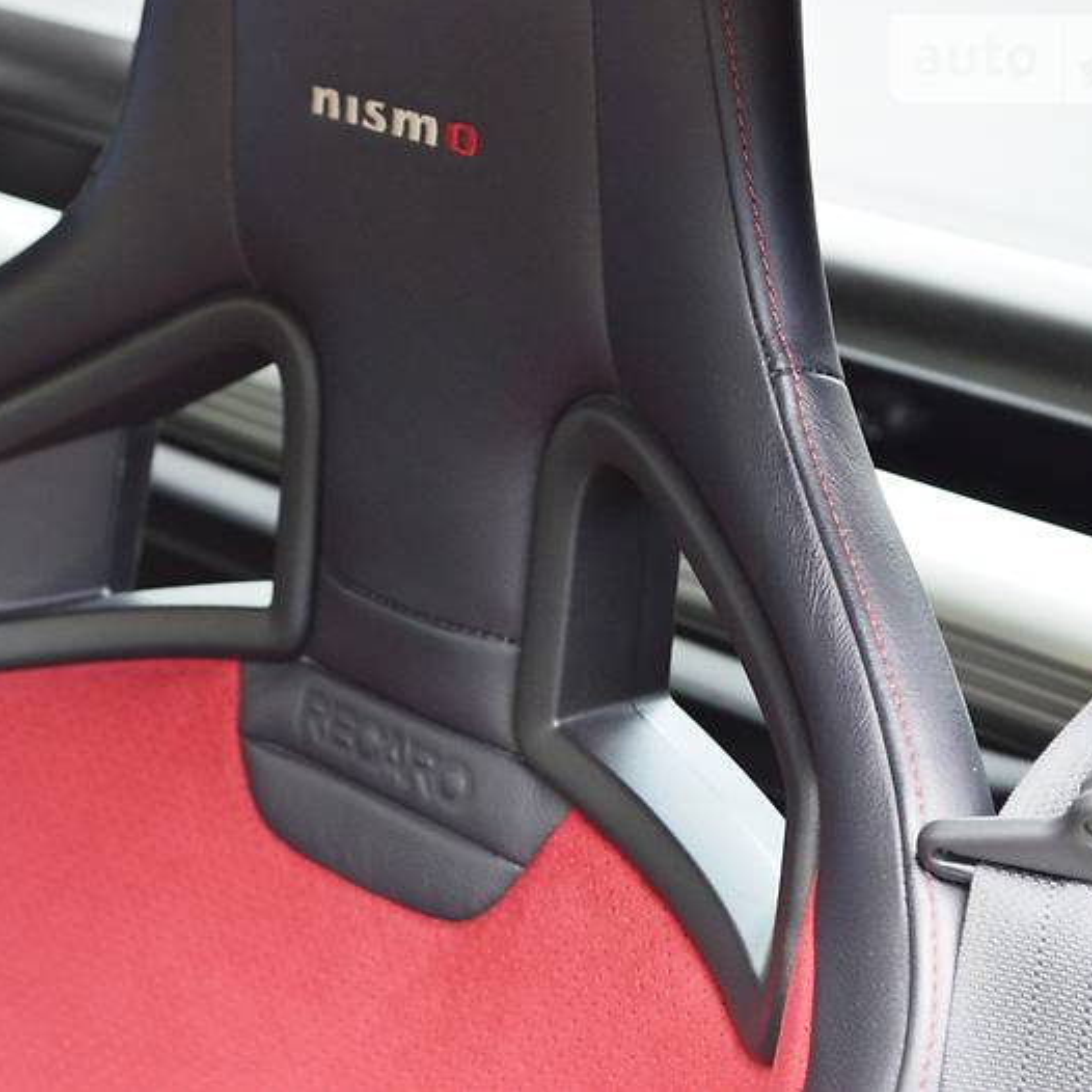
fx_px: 3319
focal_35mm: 93
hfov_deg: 18.6
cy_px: 542
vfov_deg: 18.7
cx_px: 388
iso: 800
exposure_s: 1/60
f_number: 6.3
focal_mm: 48
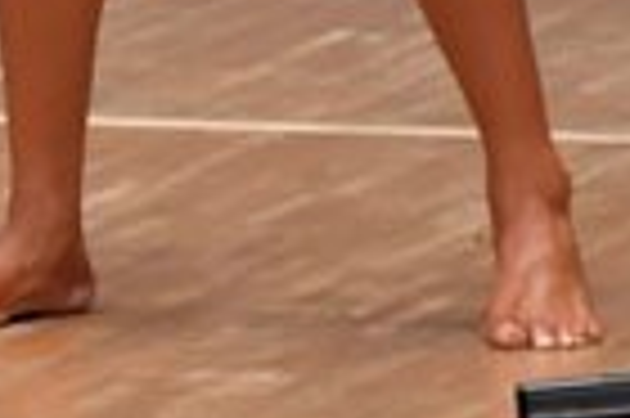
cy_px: -701
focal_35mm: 1576
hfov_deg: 1.3
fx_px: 27548
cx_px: -385
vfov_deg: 0.9
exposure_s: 1/400
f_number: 5.6
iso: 6400
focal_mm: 190
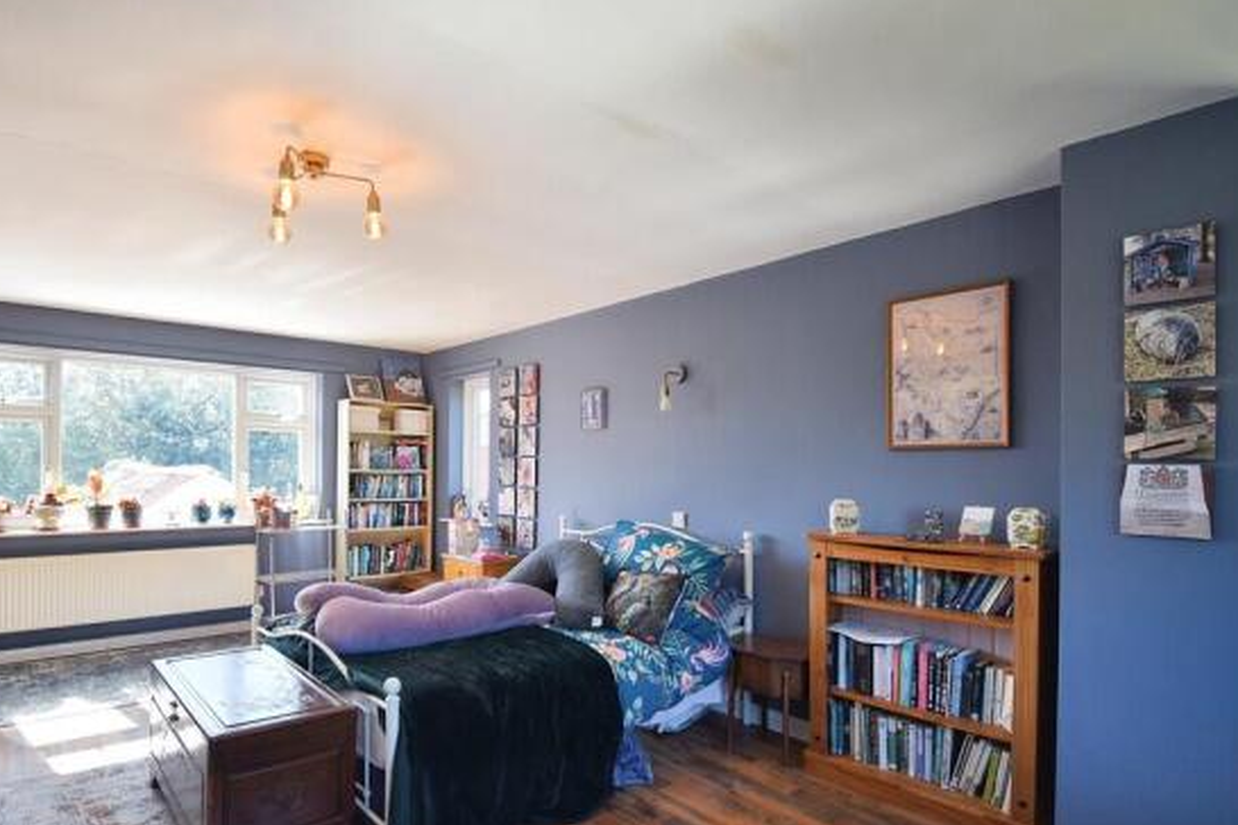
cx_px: 525
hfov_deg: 89.3
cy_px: 470
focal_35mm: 18
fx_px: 619
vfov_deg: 67.1
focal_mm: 10
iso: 100
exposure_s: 1/50
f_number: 4.5
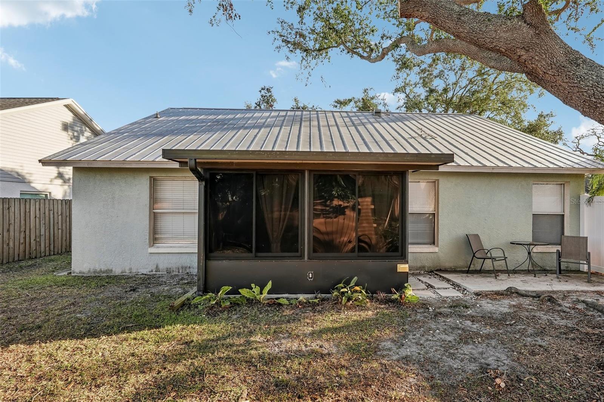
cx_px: 302
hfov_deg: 96.7
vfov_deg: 73.7
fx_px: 268
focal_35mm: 16
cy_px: 201
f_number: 8
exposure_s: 1/160
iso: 400
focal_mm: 16
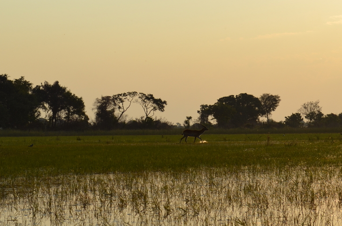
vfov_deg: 9.4
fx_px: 1374
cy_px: 132
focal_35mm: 145
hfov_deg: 14.2
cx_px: 160
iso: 100
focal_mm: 55
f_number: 9
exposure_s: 1/320
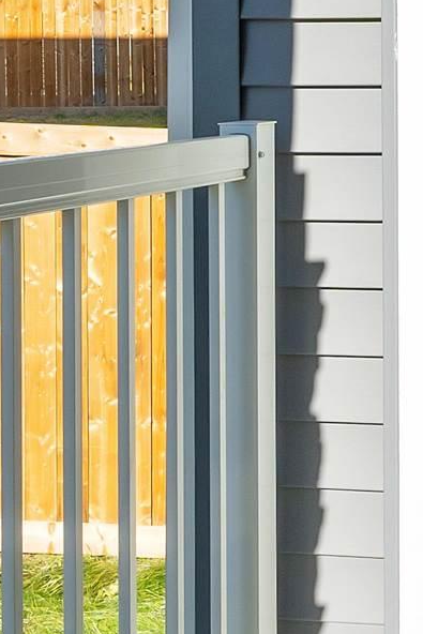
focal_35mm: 86
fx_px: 1508
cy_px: 63
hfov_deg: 14.0
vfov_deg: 23.1
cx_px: 784
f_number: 8
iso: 320
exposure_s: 1/125
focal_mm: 11
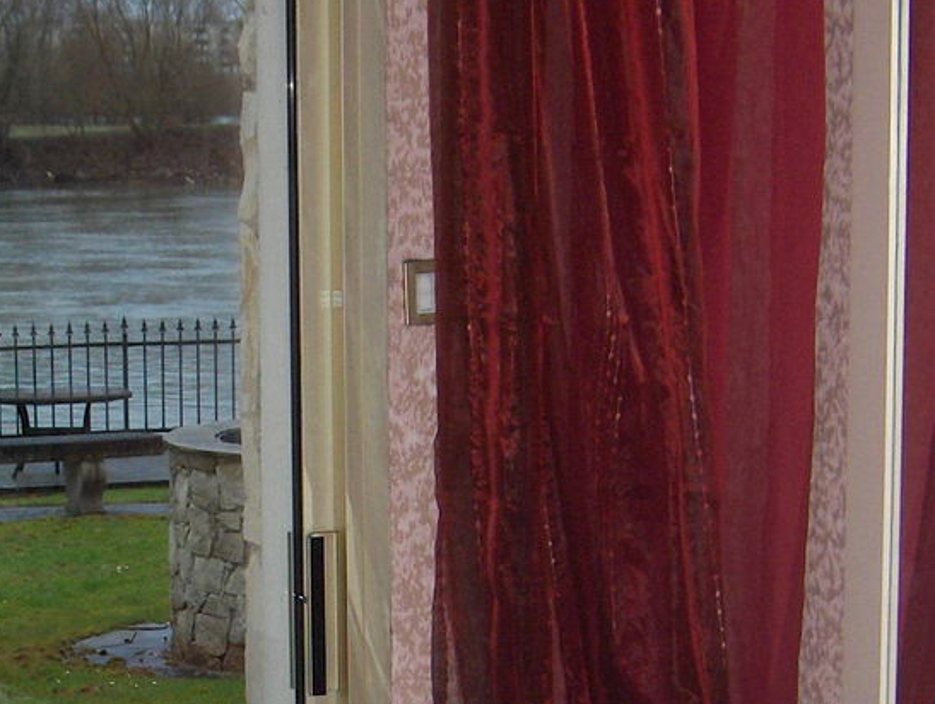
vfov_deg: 12.9
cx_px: 347
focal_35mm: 114
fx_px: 3084
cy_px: 663
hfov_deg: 17.2
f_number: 2.8
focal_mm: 8
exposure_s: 1/60
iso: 100
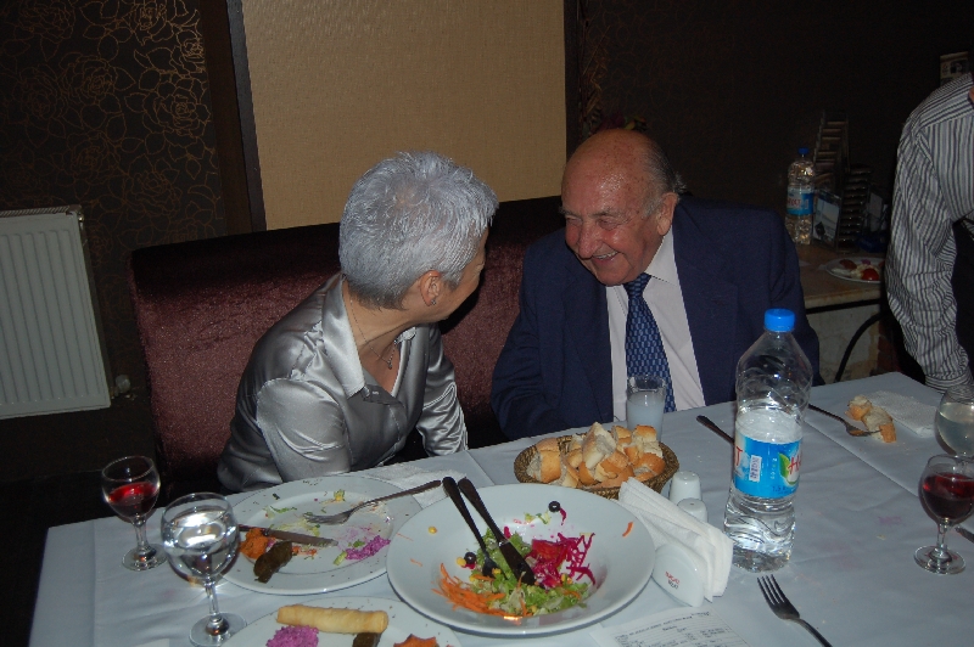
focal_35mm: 36
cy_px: 324
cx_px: 487
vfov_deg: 36.8
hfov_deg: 53.2
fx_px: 973
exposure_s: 1/60
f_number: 4
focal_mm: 24
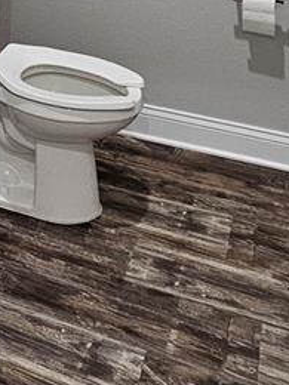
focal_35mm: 60
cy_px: -170
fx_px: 668
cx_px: -83
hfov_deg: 22.0
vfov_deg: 25.4
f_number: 2.2
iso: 250
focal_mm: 2.2
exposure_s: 1/60
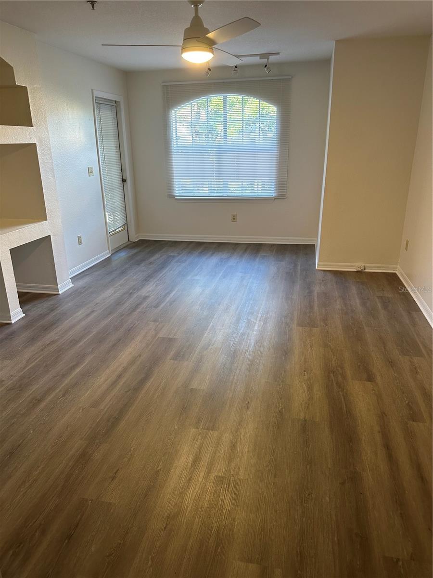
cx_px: 216
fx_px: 400
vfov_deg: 71.6
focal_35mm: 24
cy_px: 289
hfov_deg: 56.8
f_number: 1.78
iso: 160
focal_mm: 6.86
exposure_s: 1/60
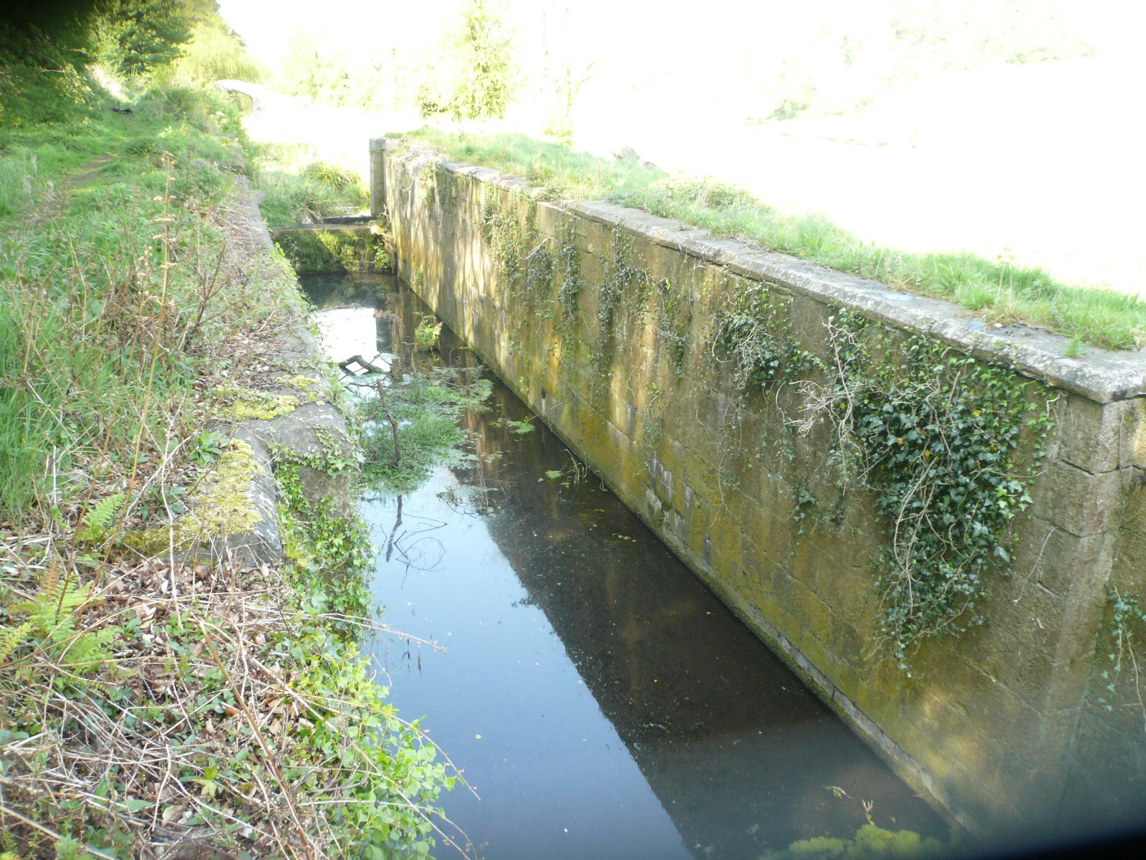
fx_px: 927
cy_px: 430
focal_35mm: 28
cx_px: 573
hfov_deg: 63.4
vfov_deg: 49.7
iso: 100
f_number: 2.8
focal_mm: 4.6
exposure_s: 1/60
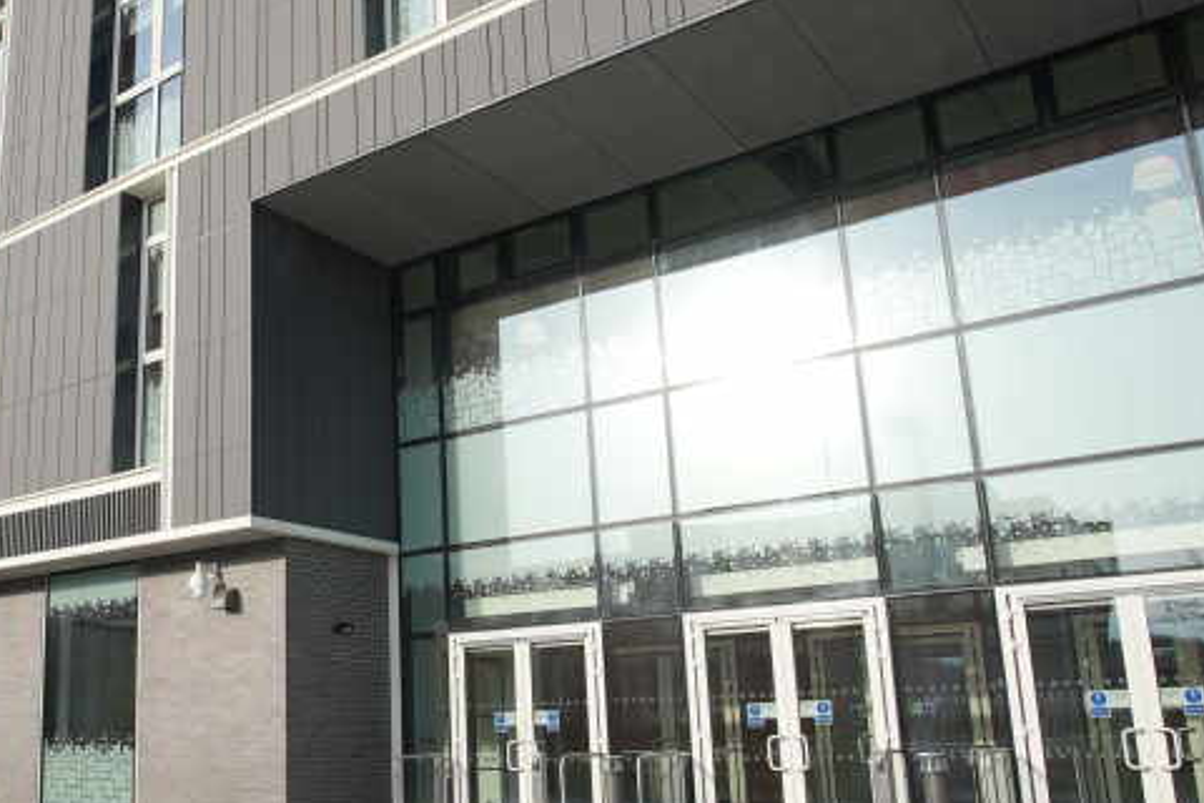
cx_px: 291
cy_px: 457
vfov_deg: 38.8
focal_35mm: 34
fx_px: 1137
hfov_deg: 53.1
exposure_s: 1/100
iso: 80
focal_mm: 17
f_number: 9
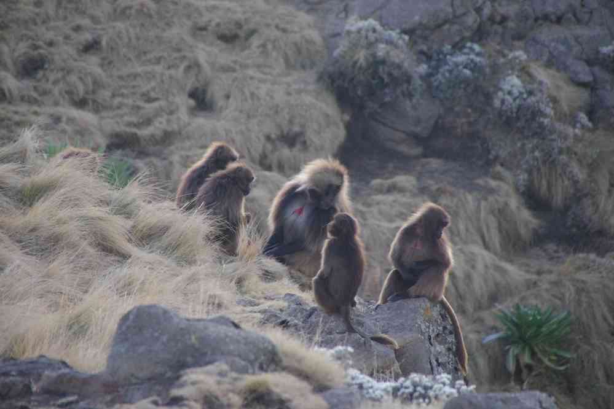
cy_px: 204
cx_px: 307
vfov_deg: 3.7
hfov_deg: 5.5
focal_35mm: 375
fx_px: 6395
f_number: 6.3
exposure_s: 1/25
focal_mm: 250
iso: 3200
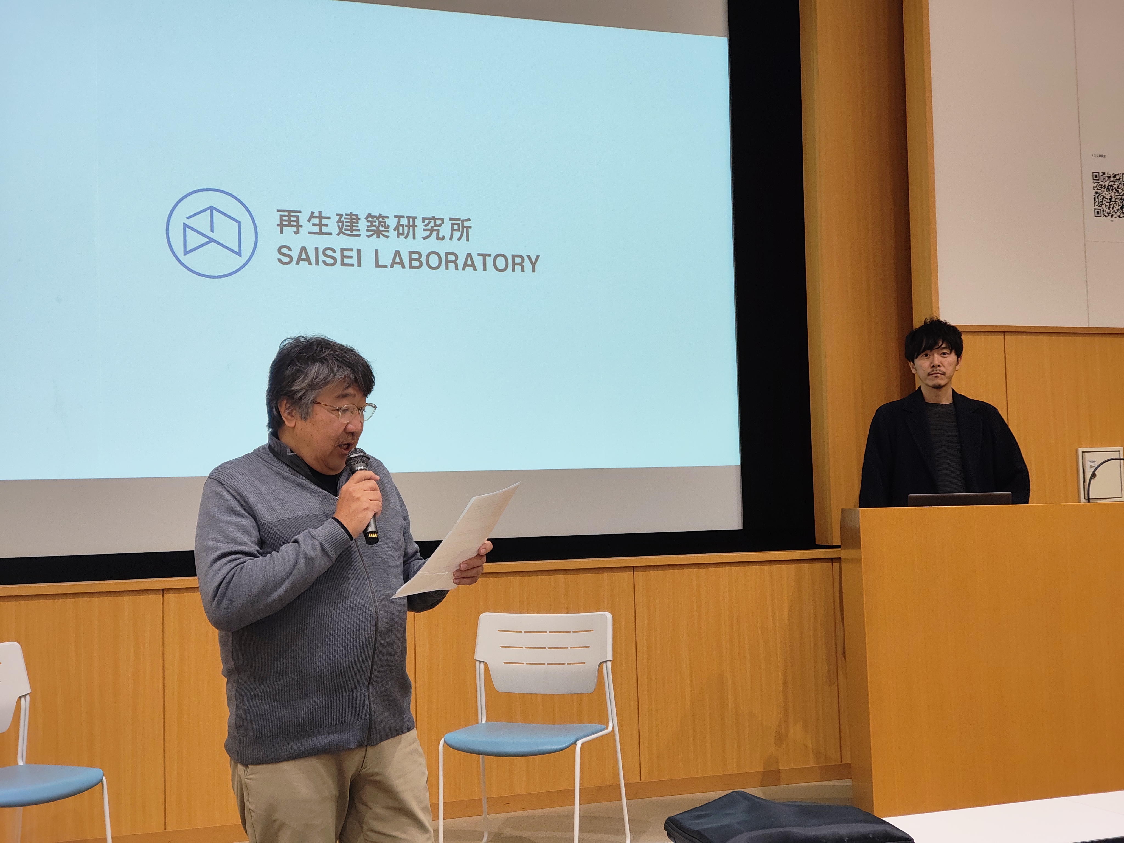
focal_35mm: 50
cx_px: 562
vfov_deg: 29.1
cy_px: 422
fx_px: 1624
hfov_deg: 38.2
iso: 181
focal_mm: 7.1
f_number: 2
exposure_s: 1/100
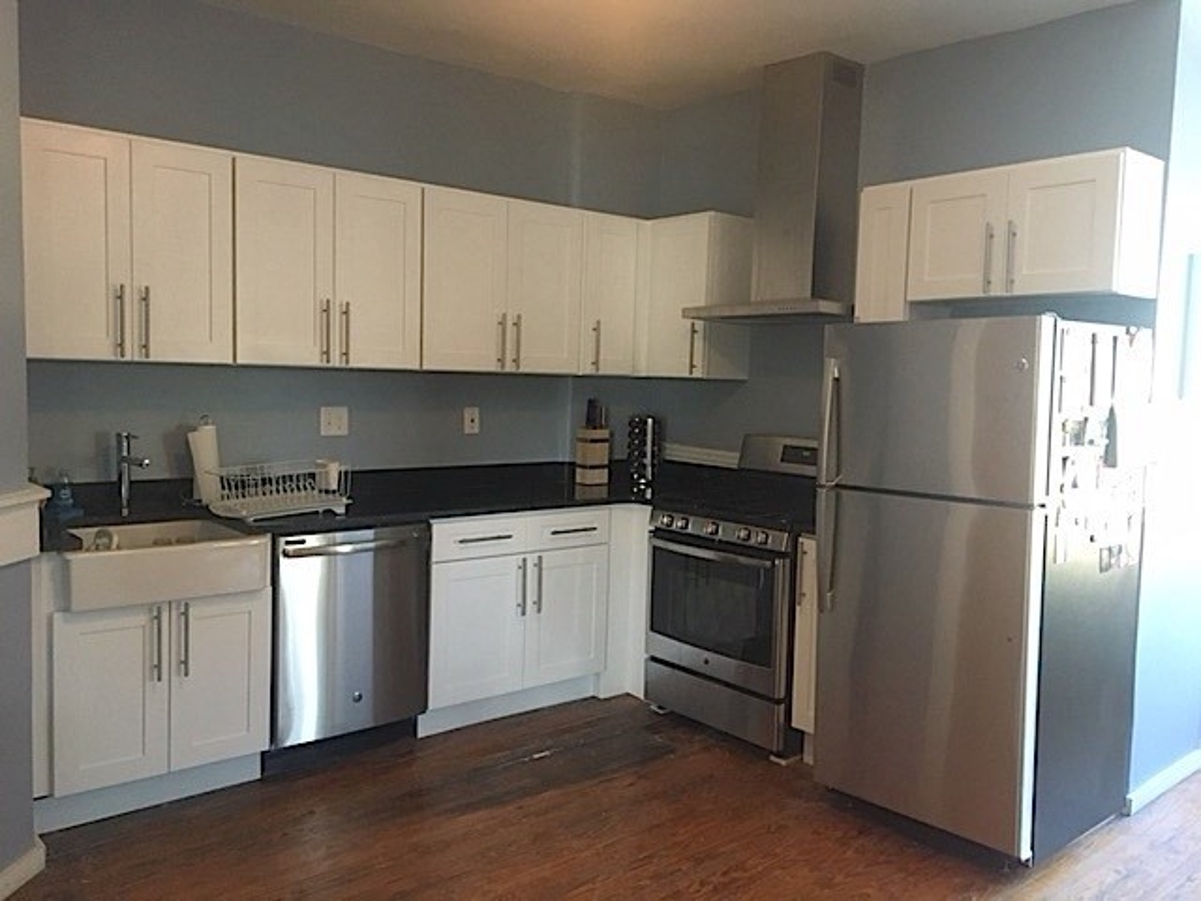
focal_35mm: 29
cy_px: 450
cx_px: 600
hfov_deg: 61.7
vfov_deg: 48.2
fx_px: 1006
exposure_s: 1/30
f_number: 2.2
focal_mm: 4.15
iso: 200
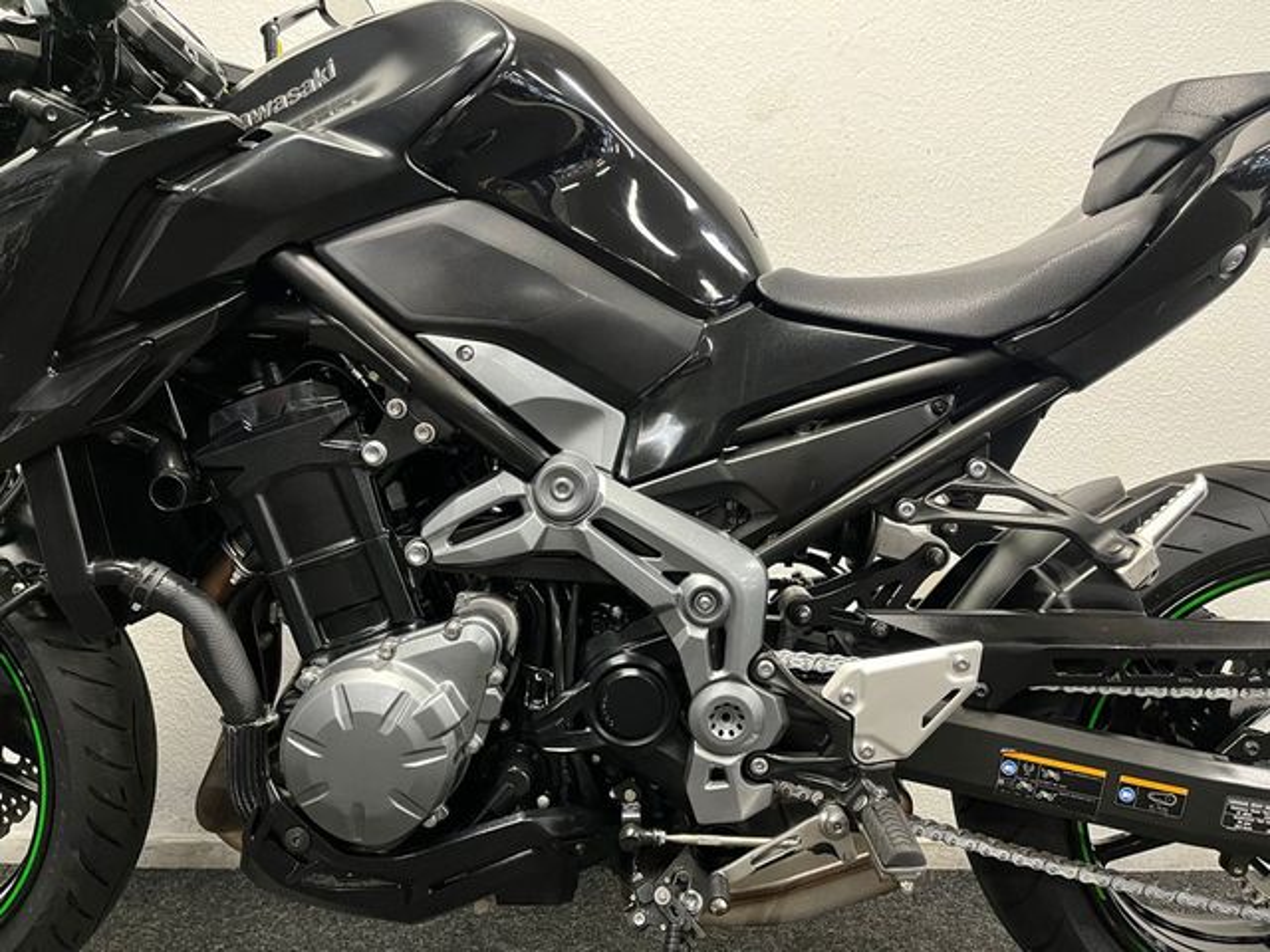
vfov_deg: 53.1
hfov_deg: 67.3
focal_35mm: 26
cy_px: 476
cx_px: 635
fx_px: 954
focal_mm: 5.1
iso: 400
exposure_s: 1/50
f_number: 1.6
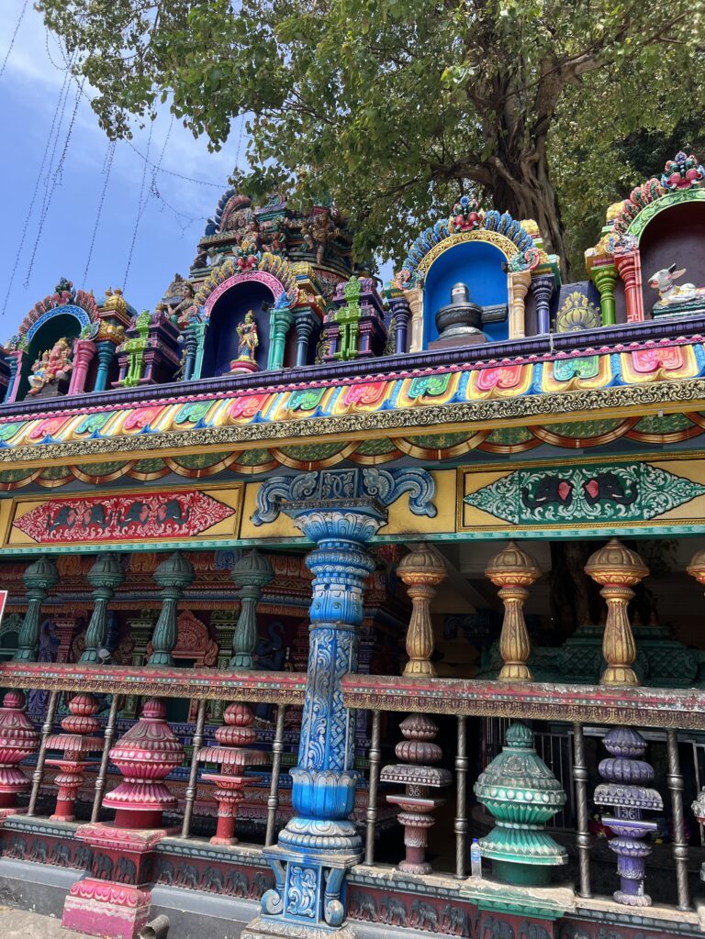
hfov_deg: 53.1
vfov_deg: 67.3
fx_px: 706
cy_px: 470
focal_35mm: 26
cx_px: 352
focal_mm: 5.7
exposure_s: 1/949
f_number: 1.5
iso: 50
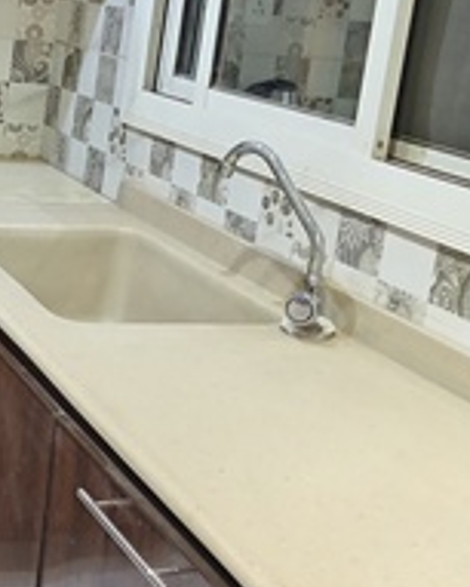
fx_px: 1095
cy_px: 217
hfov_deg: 23.0
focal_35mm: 63
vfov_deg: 29.9
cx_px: -23
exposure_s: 1/24
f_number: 1.8
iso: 711
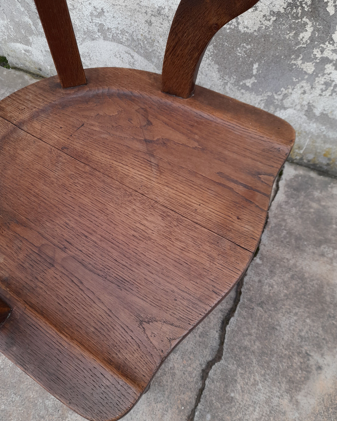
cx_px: 164
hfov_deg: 53.2
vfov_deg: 64.0
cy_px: 218
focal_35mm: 27
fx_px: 337
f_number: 2
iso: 25
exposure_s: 1/50
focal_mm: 4.6
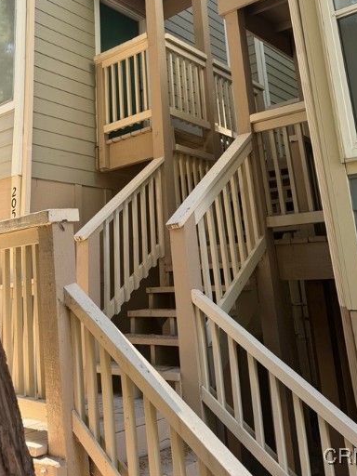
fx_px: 495
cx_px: 130
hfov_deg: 39.4
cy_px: 120
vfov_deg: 49.3
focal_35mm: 36
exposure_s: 1/135
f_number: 1.78
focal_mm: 6.76
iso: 50
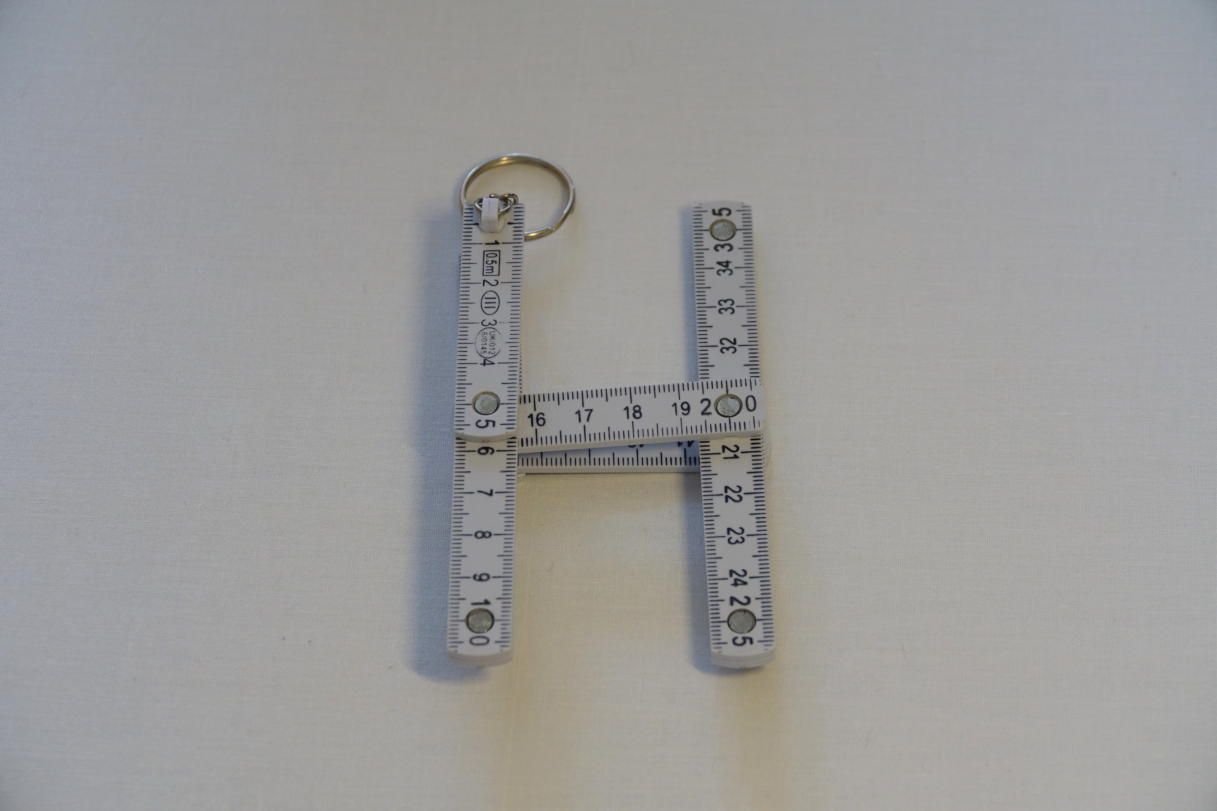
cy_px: 406
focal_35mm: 123
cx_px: 608
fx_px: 4158
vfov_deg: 11.1
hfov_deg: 16.7
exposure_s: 1/125
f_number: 4
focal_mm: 44.93
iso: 400
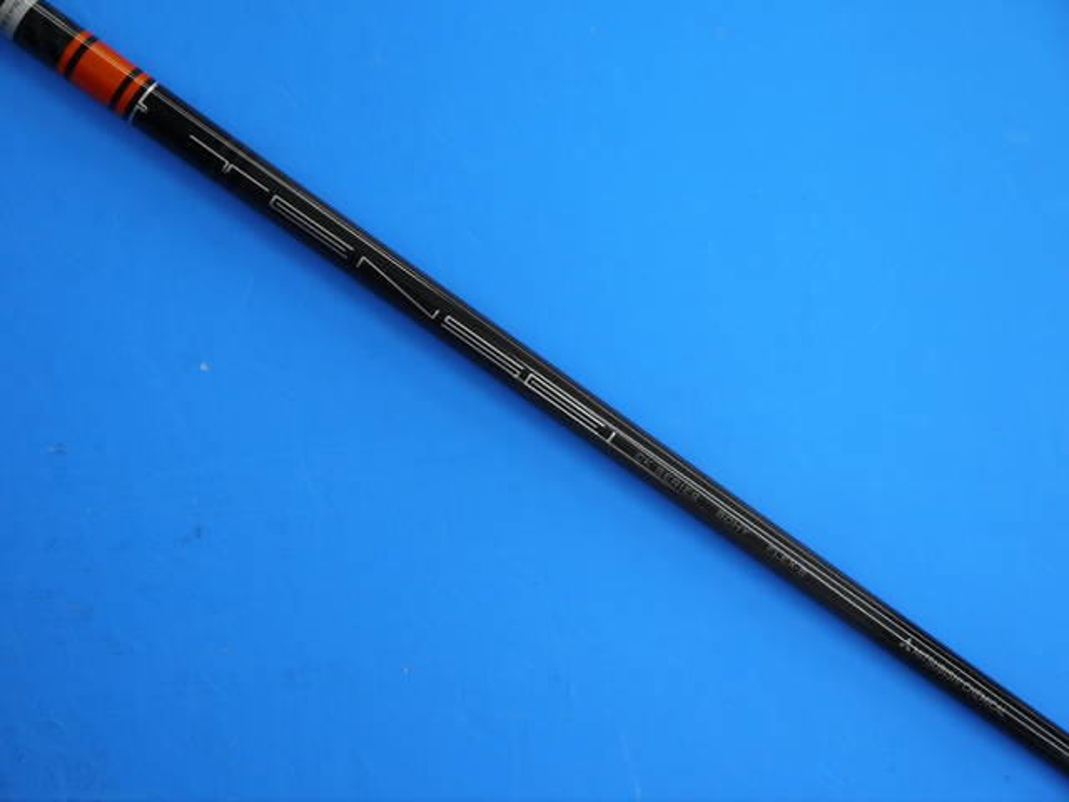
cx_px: 534
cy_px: 401
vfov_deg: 29.1
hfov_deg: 38.2
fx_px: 1544
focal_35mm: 50
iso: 400
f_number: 4.6
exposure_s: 1/125
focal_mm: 25
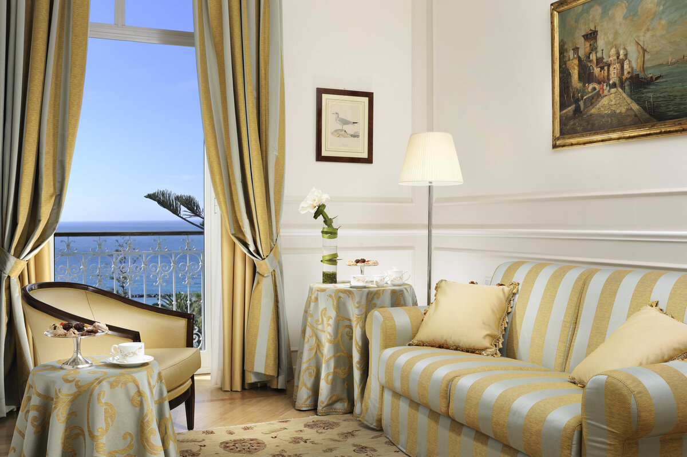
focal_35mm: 35
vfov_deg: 37.8
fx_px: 667
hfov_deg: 54.5
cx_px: 344
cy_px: 228
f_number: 11
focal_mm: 35
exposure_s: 1/125
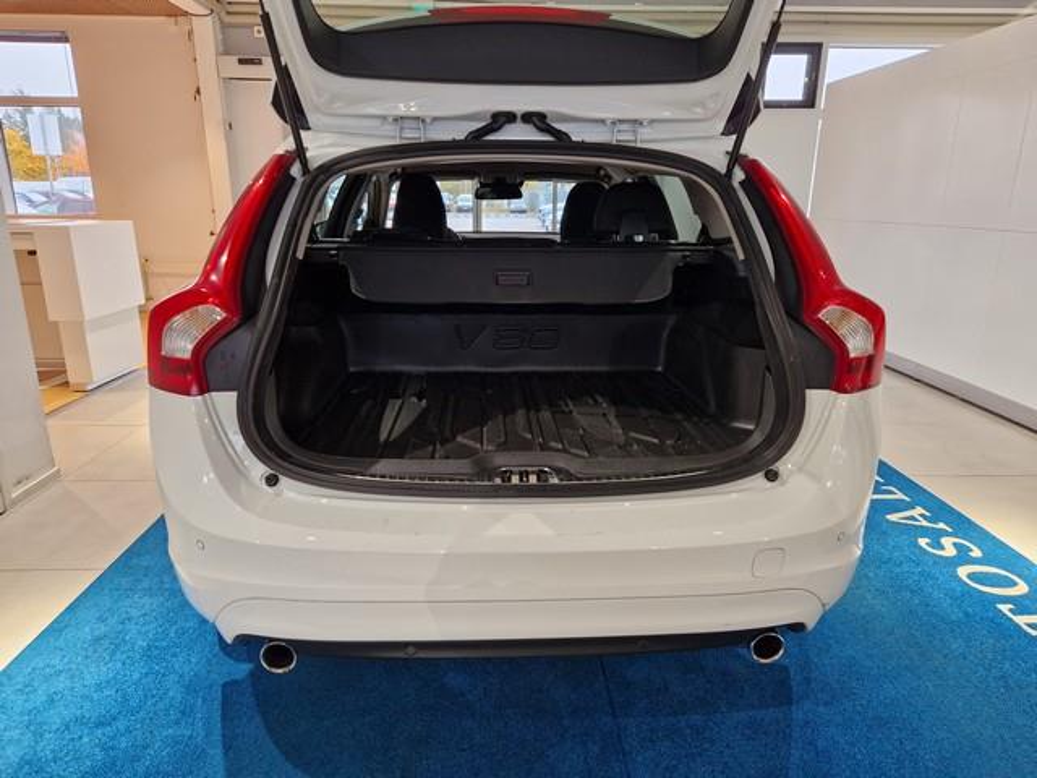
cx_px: 518
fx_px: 689
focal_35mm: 23
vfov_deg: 58.9
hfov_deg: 73.9
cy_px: 389
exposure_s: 1/180
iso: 160
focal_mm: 5.4
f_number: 1.8
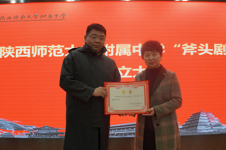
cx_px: 113
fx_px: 282
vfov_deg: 29.9
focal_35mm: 45
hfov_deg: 43.6
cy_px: 75
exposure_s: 1/160
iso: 1250
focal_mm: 30
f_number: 4
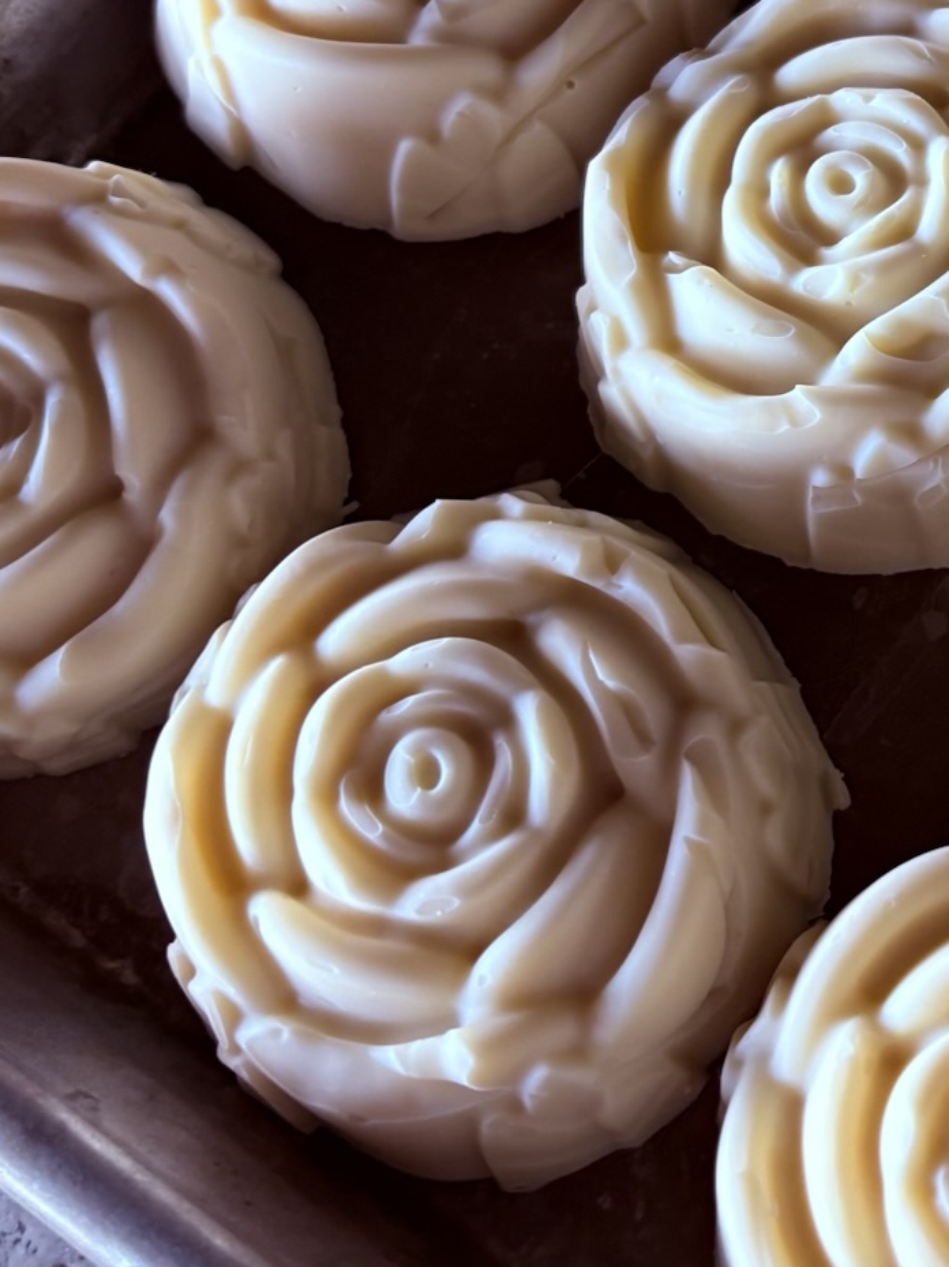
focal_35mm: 56
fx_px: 2048
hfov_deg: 24.6
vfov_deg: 33.9
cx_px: 995
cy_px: 371
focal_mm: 5.96
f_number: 1.6
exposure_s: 1/60
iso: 200
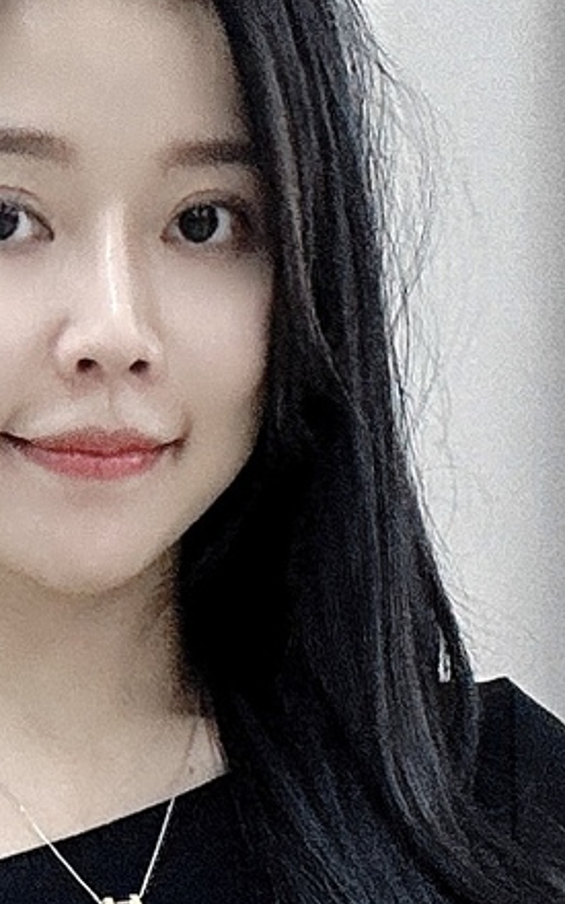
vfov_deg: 14.0
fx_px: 3277
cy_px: 1596
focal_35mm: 133
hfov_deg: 9.8
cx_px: 68
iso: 125
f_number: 1.9
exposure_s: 1/50
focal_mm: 2.69
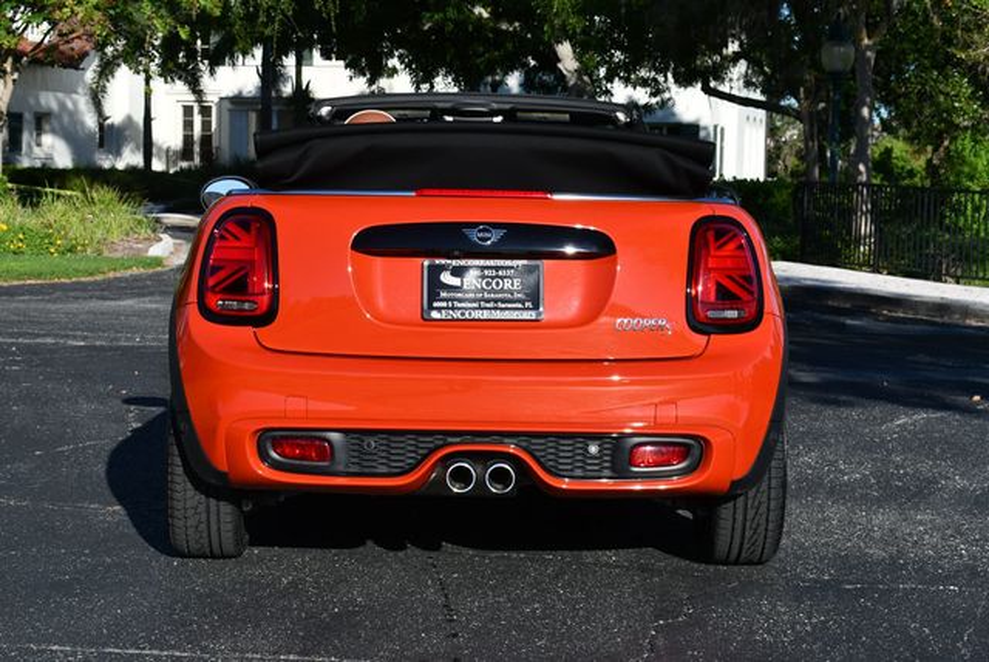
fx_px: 2090
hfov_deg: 26.6
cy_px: 331
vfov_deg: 18.0
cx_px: 494
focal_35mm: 76
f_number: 9
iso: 100
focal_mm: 38
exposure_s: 1/320
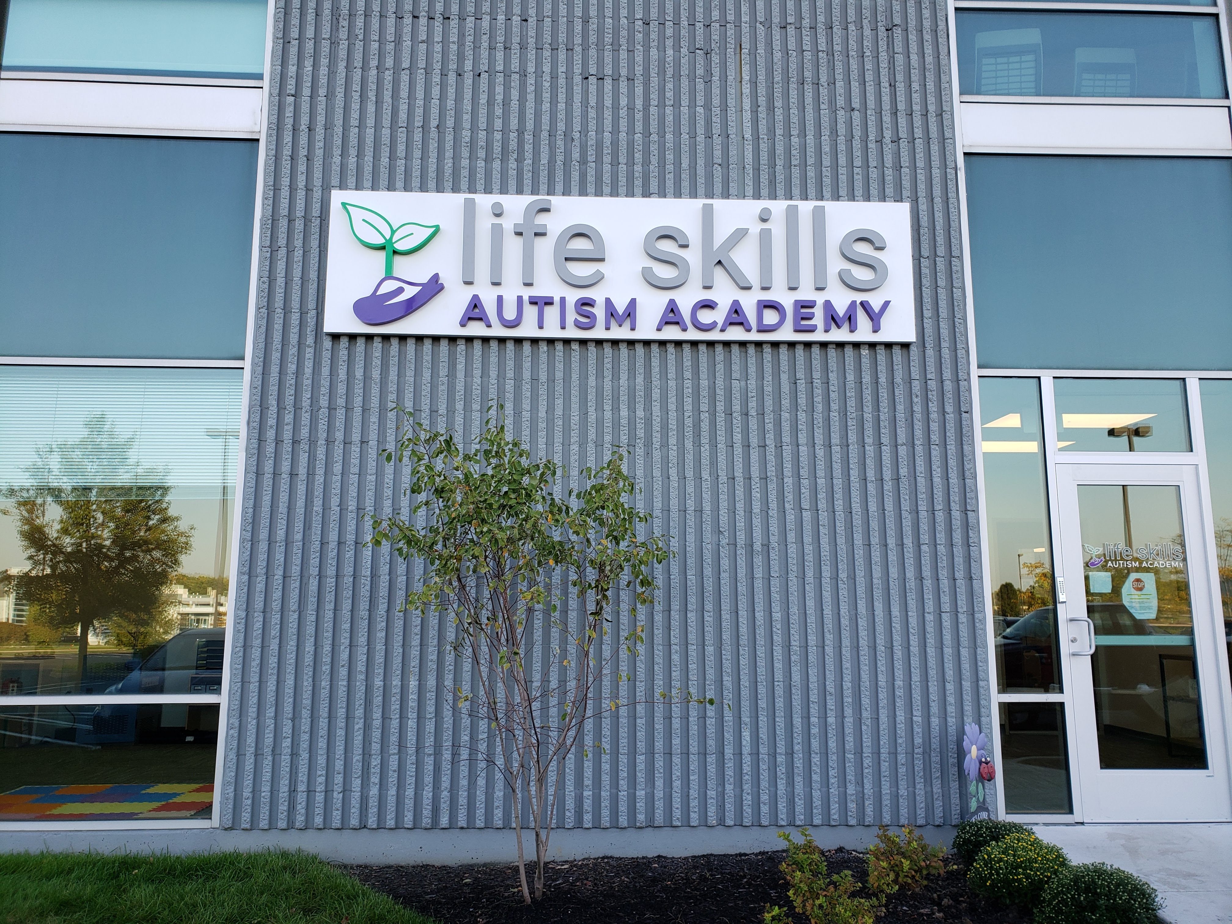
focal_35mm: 26
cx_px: 616
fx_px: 925
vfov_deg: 53.1
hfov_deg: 67.3
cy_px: 462
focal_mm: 4.3
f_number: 2.4
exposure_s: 1/184
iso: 50
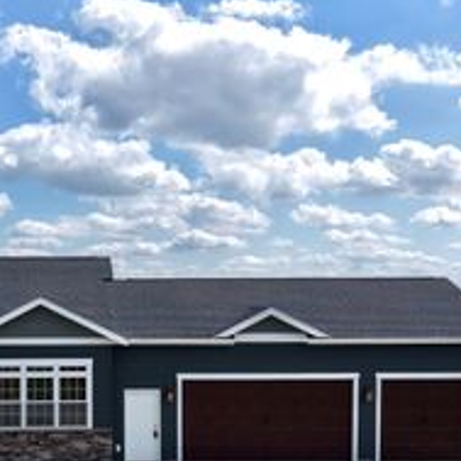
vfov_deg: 30.1
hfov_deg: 29.7
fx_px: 844
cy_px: 335
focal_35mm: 56
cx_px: 83
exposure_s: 1/6000
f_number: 1.8
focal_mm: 8.67
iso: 180
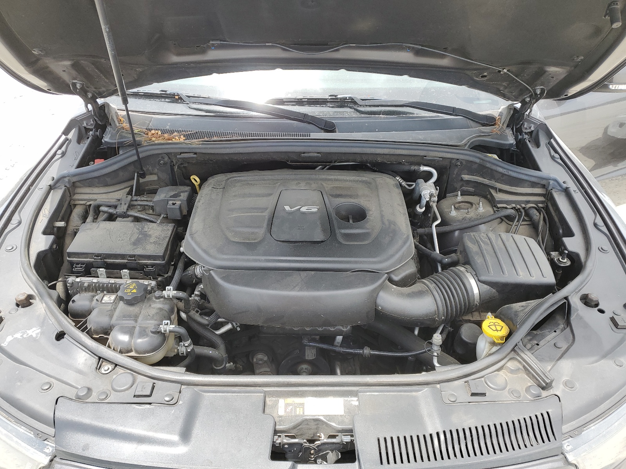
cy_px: 234
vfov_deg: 53.1
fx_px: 470
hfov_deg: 67.3
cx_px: 313
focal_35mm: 26
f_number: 1.5
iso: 50
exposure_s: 1/714
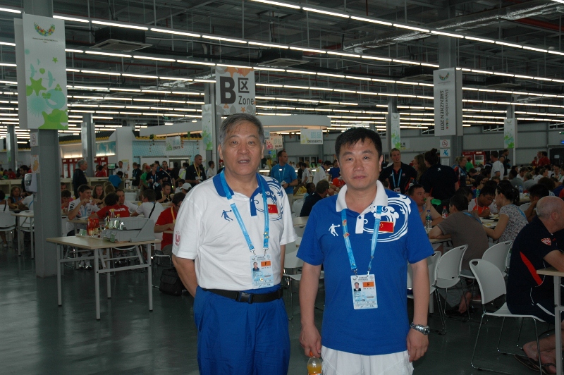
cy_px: 188
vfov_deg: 30.8
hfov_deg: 45.0
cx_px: 282
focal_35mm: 44
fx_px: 681
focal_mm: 29
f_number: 4
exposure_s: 1/60
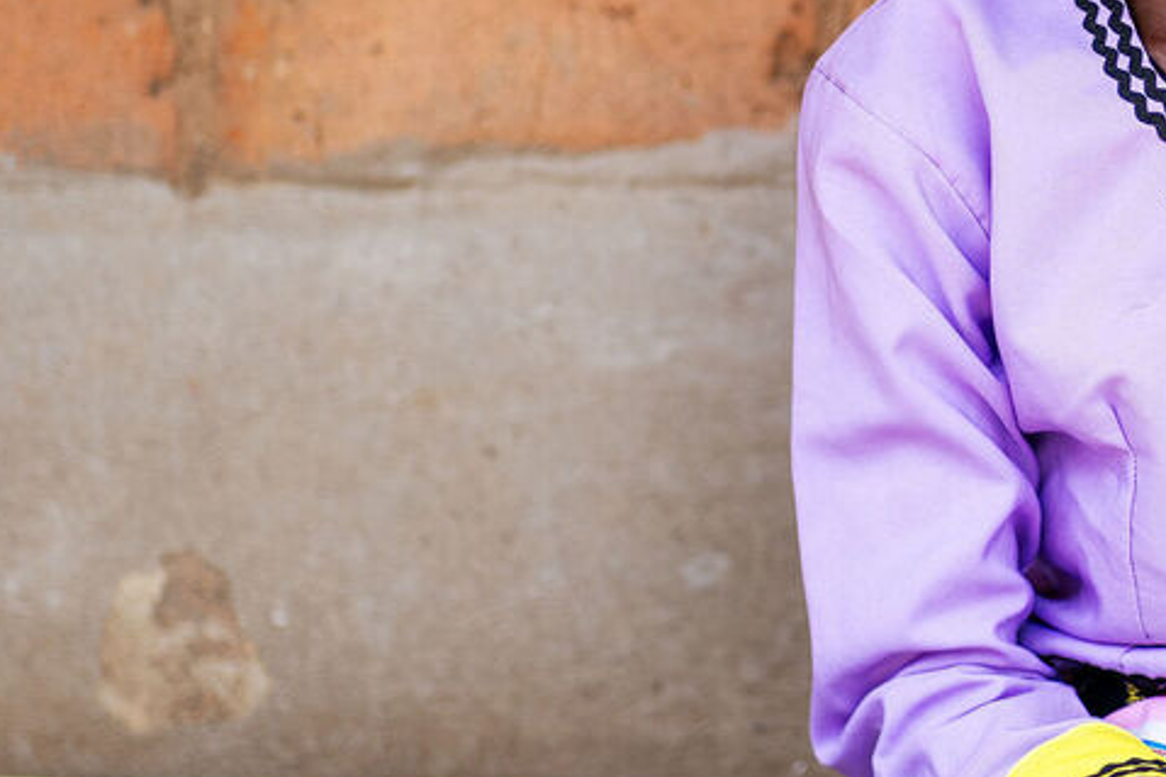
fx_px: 6896
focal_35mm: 213
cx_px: 1273
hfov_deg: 9.6
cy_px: 209
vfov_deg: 6.4
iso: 200
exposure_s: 1/800
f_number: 2
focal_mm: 85
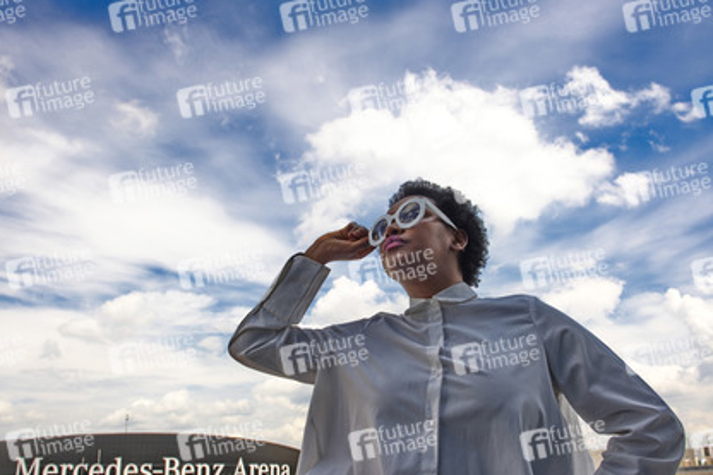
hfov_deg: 69.4
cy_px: 226
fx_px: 515
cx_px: 347
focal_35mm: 26
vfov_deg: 49.5
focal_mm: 24
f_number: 9
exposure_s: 1/320
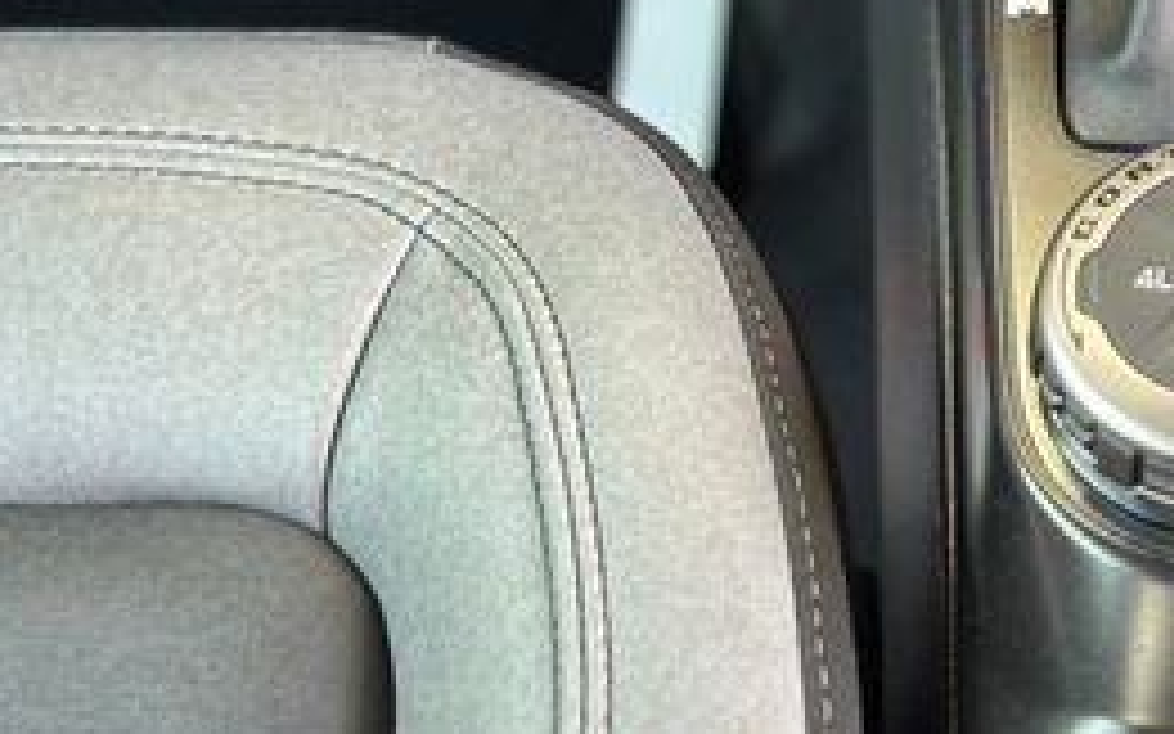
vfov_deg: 10.3
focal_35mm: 125
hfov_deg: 16.1
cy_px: -216
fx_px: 3999
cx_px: 1390
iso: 200
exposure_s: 1/60
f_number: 1.78
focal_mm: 6.86
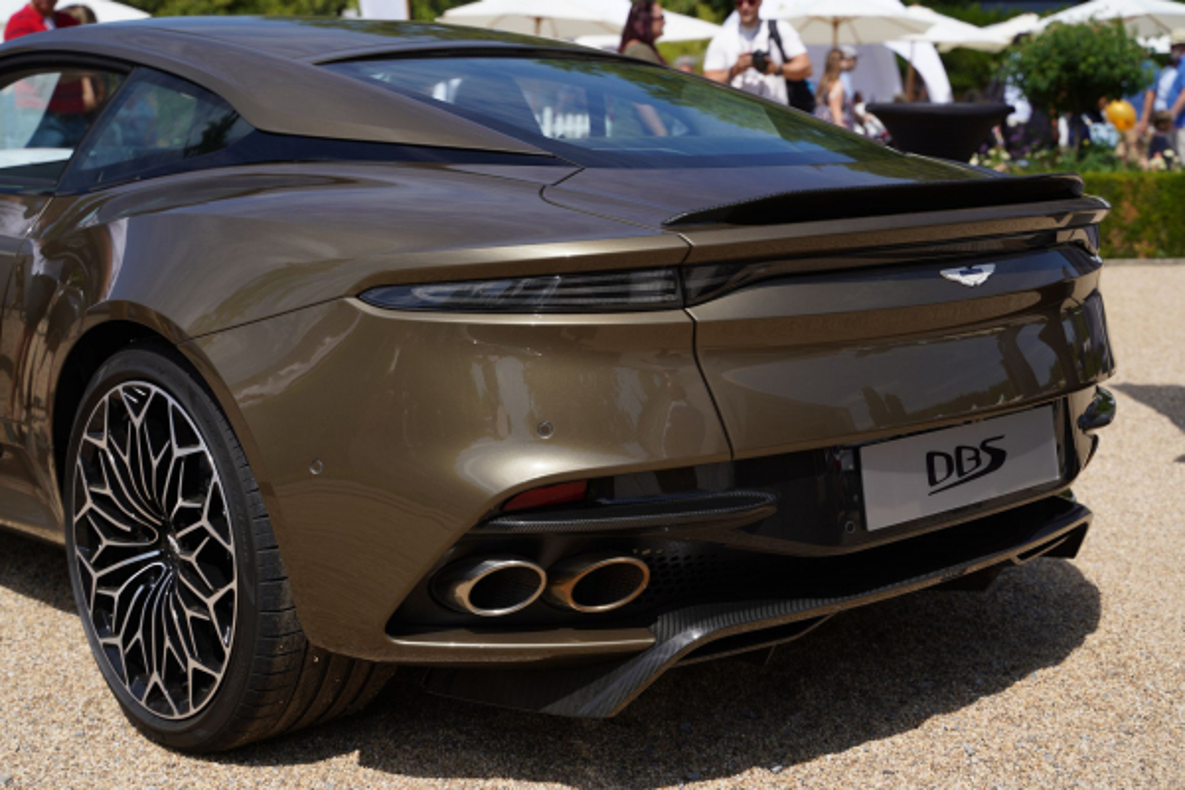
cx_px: 592
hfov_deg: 40.3
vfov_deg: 27.5
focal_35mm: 49
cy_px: 395
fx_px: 1613
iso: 100
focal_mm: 49
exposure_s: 1/1000
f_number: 4.5
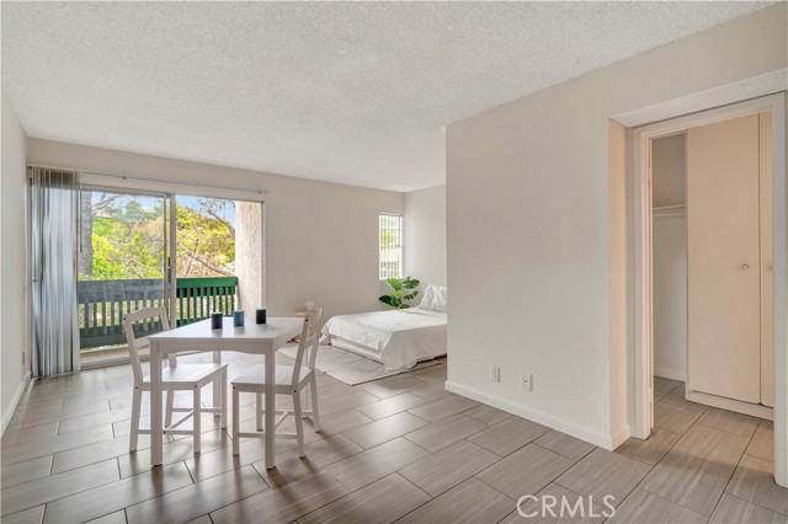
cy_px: 262
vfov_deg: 72.0
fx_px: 361
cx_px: 394
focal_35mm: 16
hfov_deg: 95.0
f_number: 8
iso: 400
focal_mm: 16.5
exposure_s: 1/30
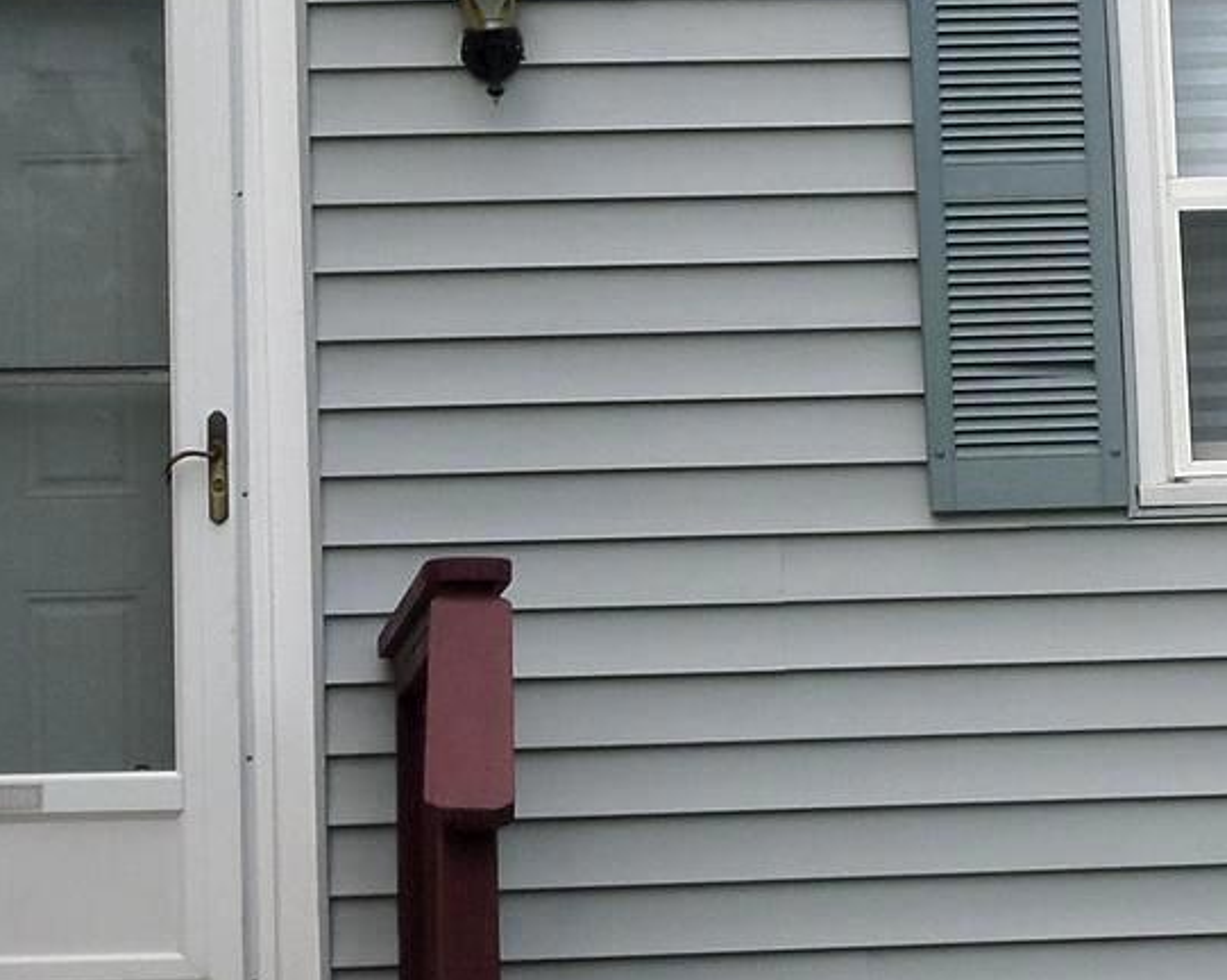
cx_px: 957
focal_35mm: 196
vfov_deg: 7.8
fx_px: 7113
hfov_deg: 9.8
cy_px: -27
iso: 80
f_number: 4.4
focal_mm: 9.6
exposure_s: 1/350
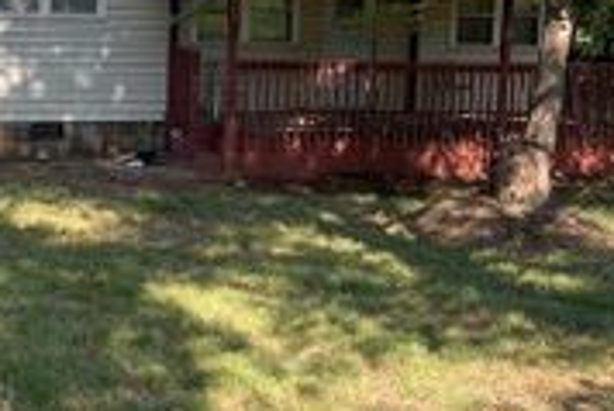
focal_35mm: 73
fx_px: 1246
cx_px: 228
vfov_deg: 18.4
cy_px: 54
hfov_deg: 27.6
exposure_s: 1/553
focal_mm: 5.1
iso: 32
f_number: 1.6
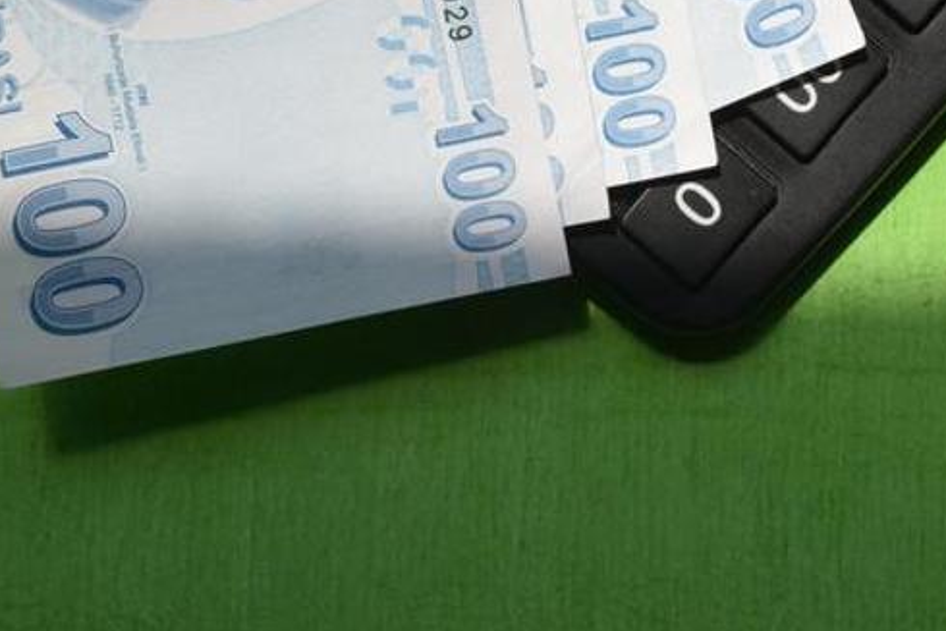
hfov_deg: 11.3
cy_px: 165
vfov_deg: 7.5
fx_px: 4784
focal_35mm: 182
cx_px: 620
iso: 400
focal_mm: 105
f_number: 22
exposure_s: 1/100
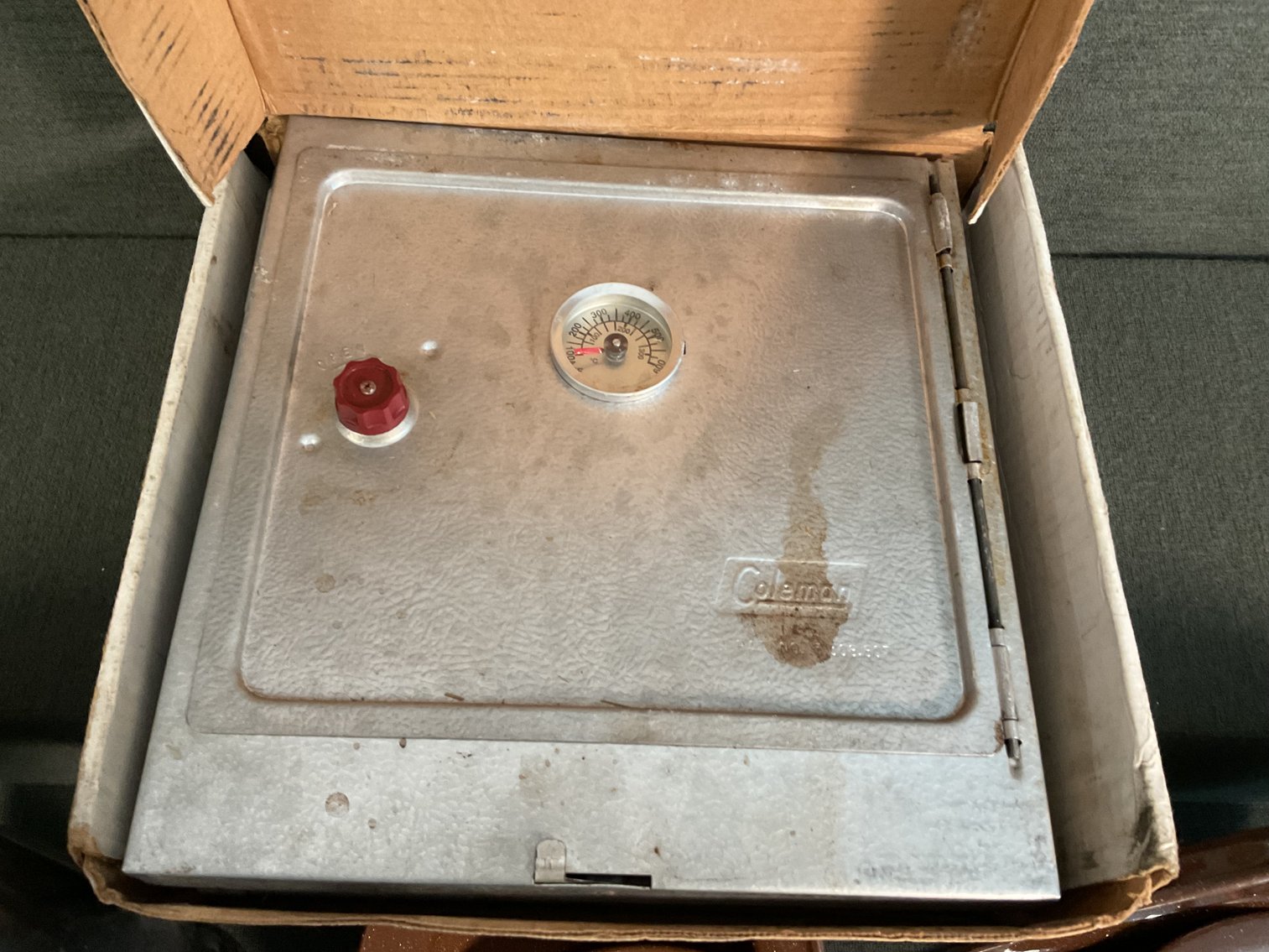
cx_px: 634
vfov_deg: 48.2
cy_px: 476
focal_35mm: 29
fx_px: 1063
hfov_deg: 61.7
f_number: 1.8
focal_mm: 3
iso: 250
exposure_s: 1/40
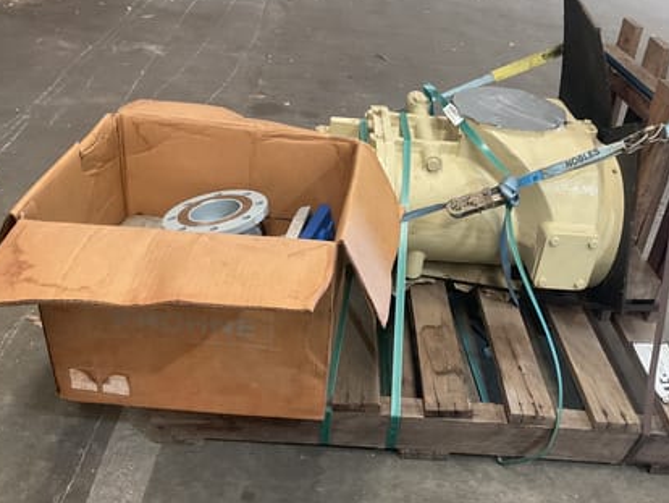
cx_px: 381
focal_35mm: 35
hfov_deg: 52.4
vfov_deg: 40.6
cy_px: 214
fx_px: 677
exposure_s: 1/50
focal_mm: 3
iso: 160
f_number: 1.8
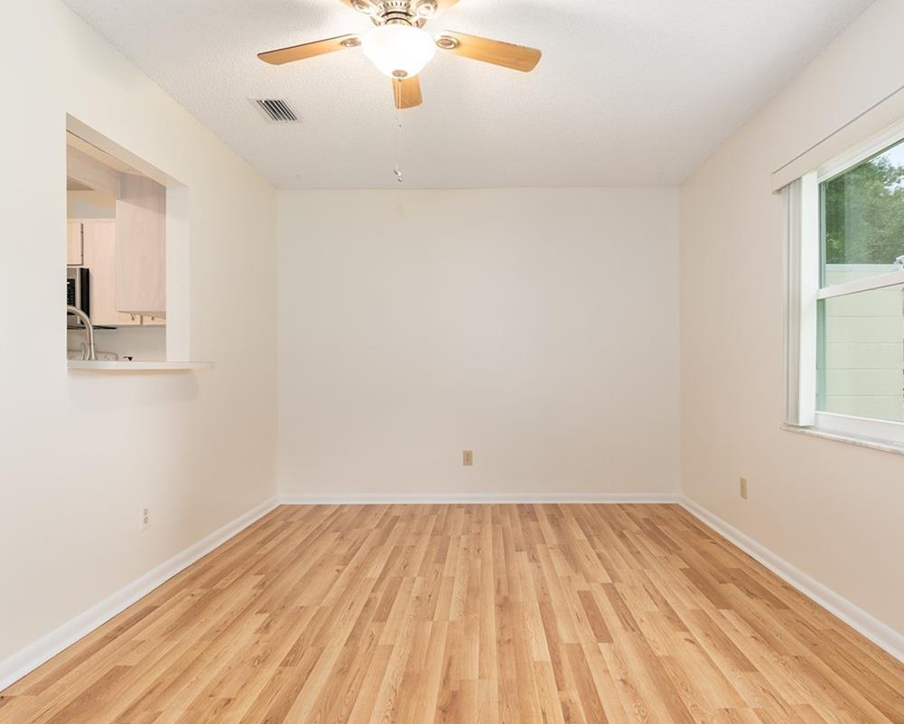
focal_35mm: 21
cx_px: 491
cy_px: 362
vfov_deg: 65.5
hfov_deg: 77.5
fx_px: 562
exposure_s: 1/8
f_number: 7.1
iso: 500
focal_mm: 14
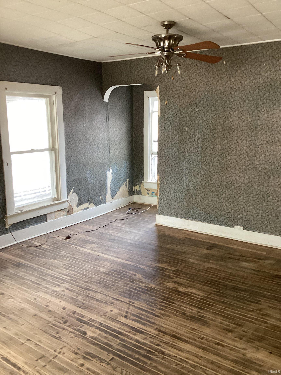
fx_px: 336
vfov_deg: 58.4
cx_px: 140
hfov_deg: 45.4
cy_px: 188
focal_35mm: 31
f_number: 2.4
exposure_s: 1/60
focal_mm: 3.3
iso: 250
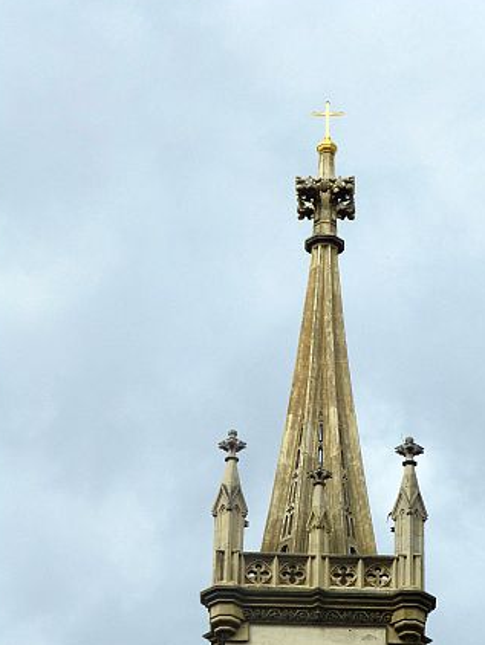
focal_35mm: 168
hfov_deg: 8.8
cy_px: 400
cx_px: 296
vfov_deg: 11.8
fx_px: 3135
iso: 100
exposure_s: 1/1000
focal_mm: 23.1
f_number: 5.4
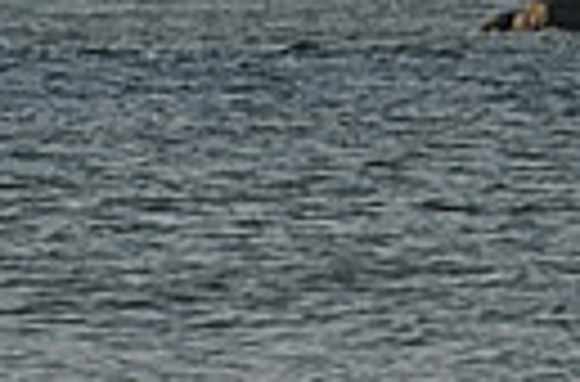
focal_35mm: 978
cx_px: 661
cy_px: 959
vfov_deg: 1.4
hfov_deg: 2.1
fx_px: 15701
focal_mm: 105
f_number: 16
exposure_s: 1/60
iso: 100
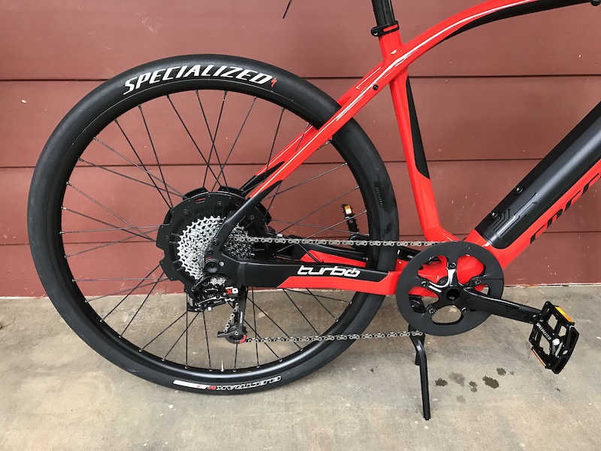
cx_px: 300
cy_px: 226
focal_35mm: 28
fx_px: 486
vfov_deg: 49.7
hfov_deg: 63.4
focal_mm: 3.99
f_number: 1.8
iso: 40
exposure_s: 1/17
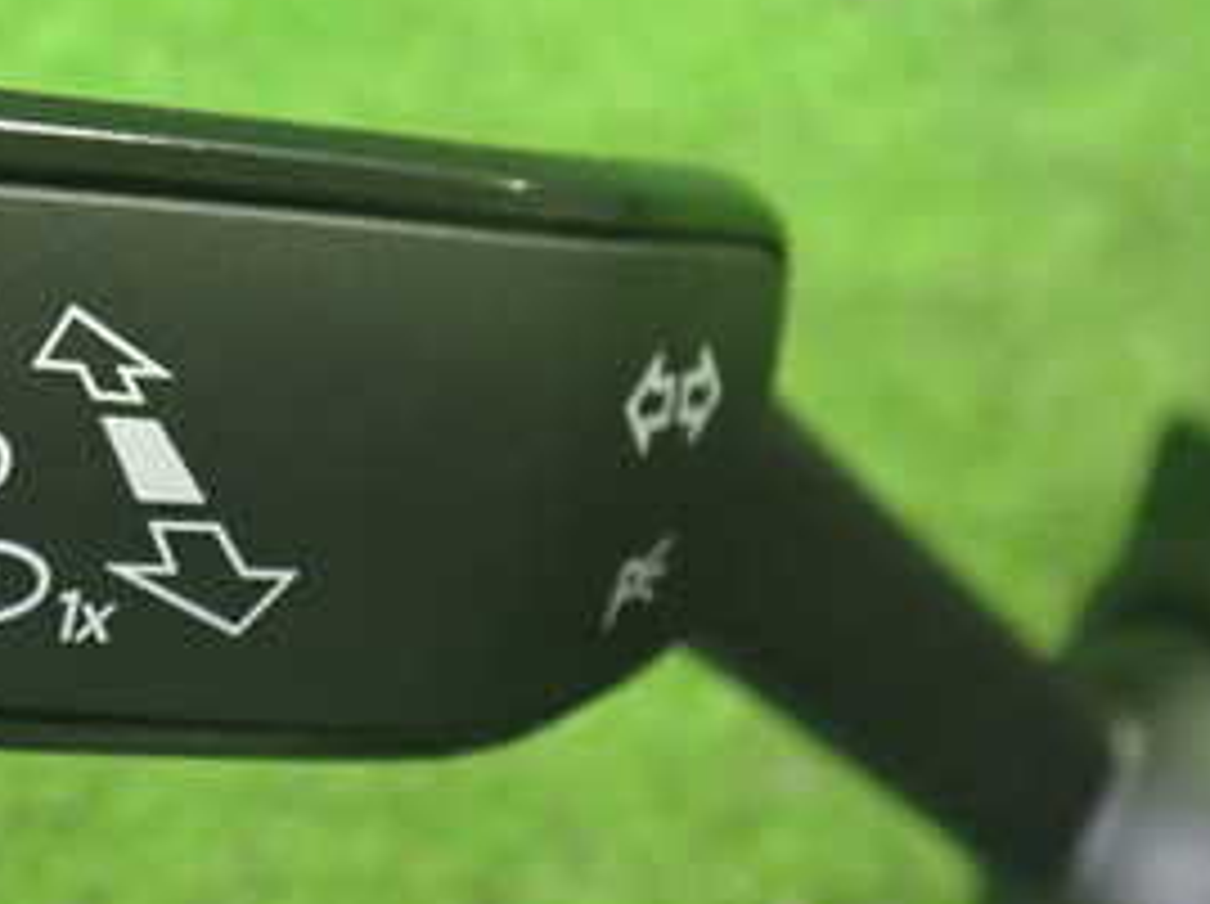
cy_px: 400
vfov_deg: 21.9
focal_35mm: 67
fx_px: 2339
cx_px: 22
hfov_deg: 27.5
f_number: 2.3
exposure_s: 1/25
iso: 800
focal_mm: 5.4
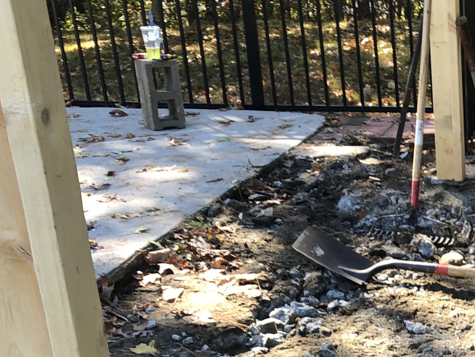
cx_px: 536
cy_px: 427
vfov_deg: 18.6
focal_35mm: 75
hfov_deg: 24.1
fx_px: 1029
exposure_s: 1/120
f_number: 1.8
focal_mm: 3.99
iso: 20
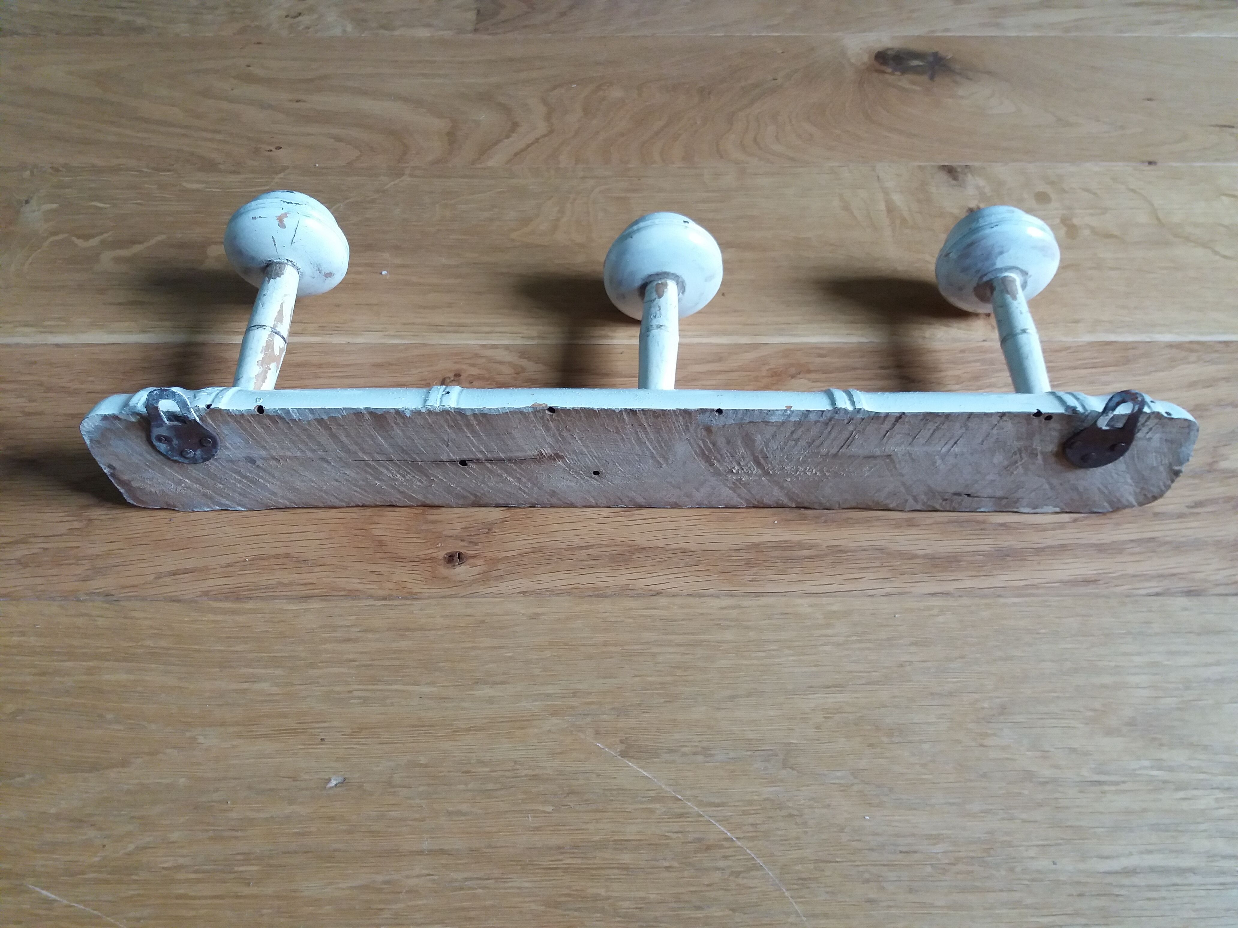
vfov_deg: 49.7
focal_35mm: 28
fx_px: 1001
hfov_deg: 63.4
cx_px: 619
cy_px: 464
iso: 160
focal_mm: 3.7
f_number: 1.9
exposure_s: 1/33
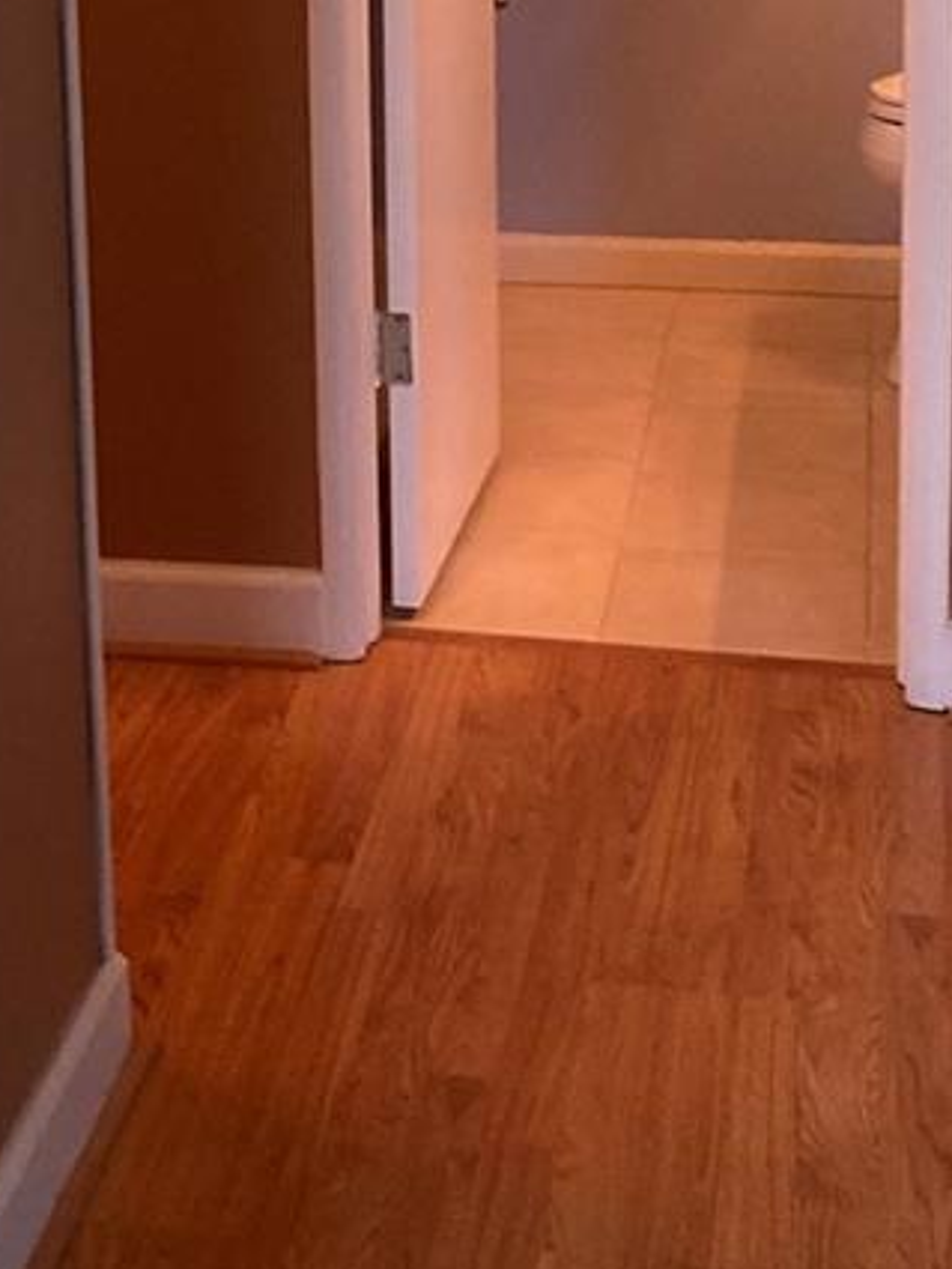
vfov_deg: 23.4
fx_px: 2895
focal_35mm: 79
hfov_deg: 18.3
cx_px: 57
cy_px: -75
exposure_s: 1/60
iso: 200
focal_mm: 3.99
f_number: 1.8
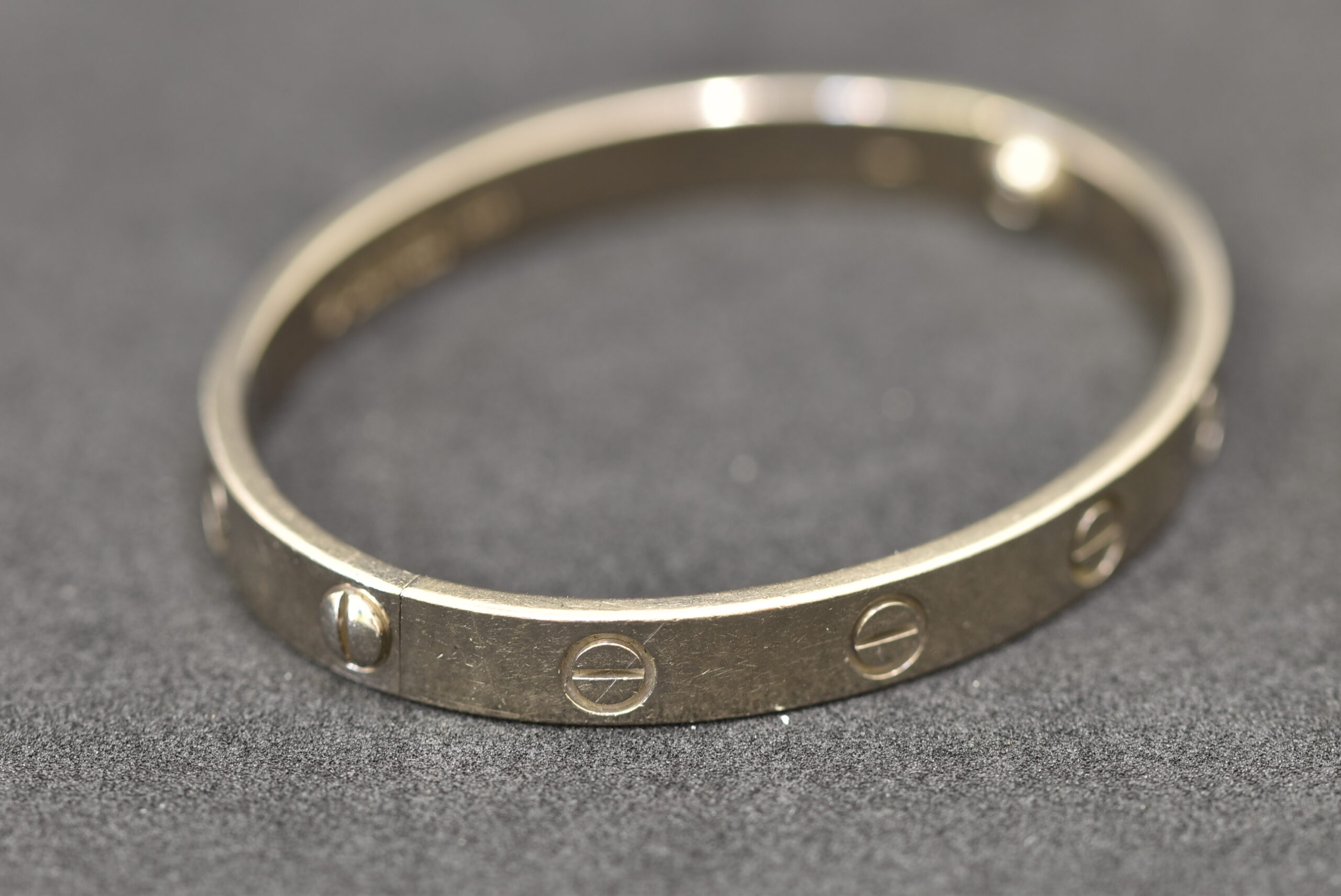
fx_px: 5032
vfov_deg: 10.2
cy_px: 448
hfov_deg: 15.2
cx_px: 670
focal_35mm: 135
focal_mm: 90
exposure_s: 1/3
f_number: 5.6
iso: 100
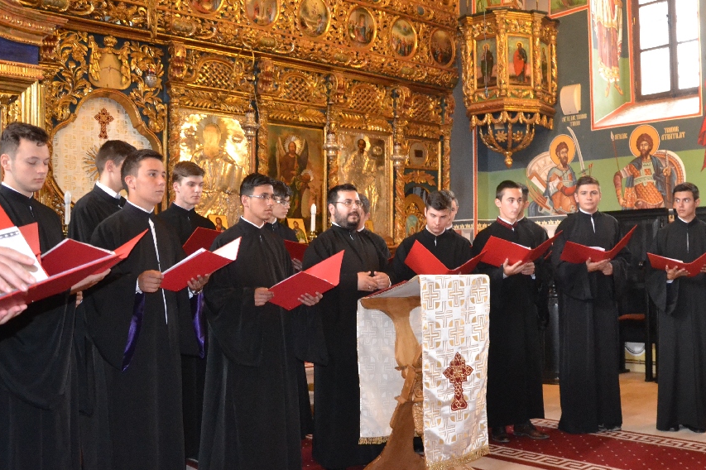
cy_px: 266
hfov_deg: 50.4
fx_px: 745
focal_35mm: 38
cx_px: 421
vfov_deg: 35.0
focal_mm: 18
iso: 3200
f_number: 3.5
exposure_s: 1/60
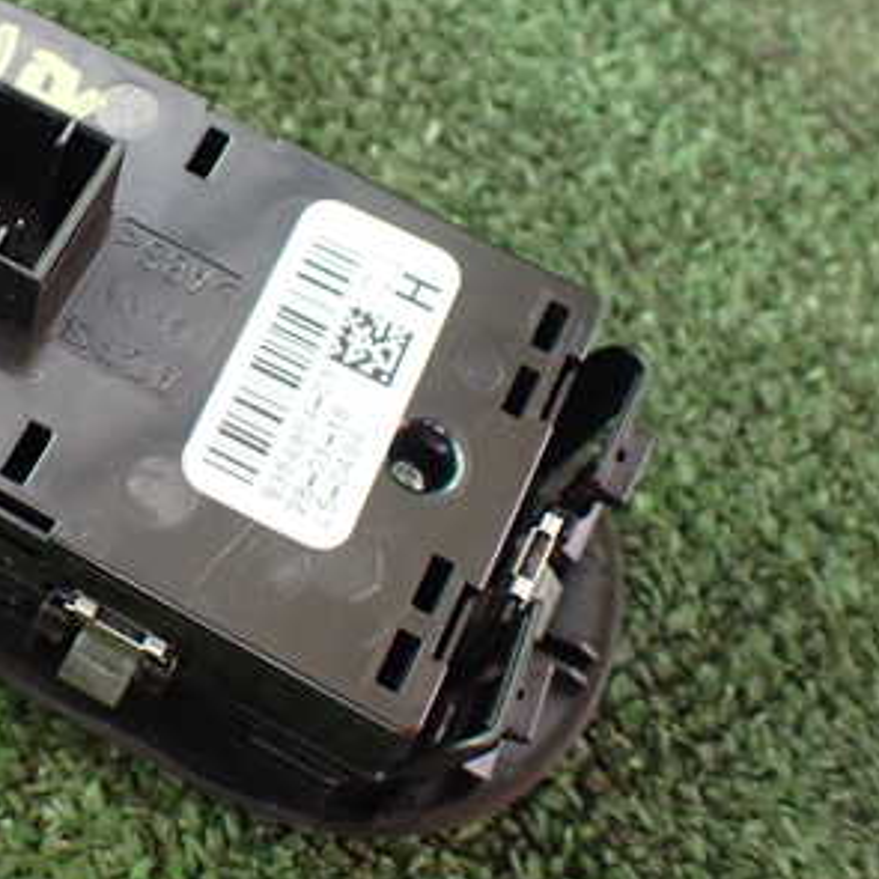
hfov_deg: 29.8
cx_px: 27
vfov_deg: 31.4
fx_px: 1551
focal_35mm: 54
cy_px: 298
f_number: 2.3
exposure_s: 1/125
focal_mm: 5.4
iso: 800
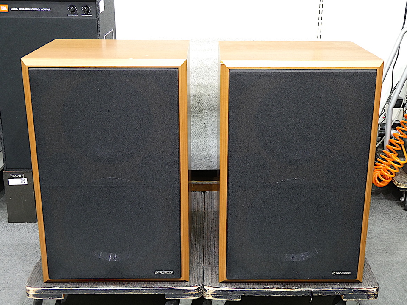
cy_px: 152
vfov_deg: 30.9
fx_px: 553
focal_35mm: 47
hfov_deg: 40.4
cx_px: 204
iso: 200
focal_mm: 8.4
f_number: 4
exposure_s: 1/2.5
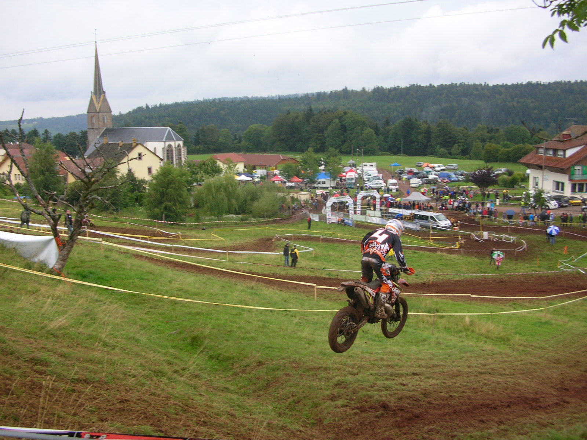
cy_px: 220
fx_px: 594
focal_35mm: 35
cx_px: 294
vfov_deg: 40.7
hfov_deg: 52.6
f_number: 2.8
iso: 50
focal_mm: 5.8
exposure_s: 1/358
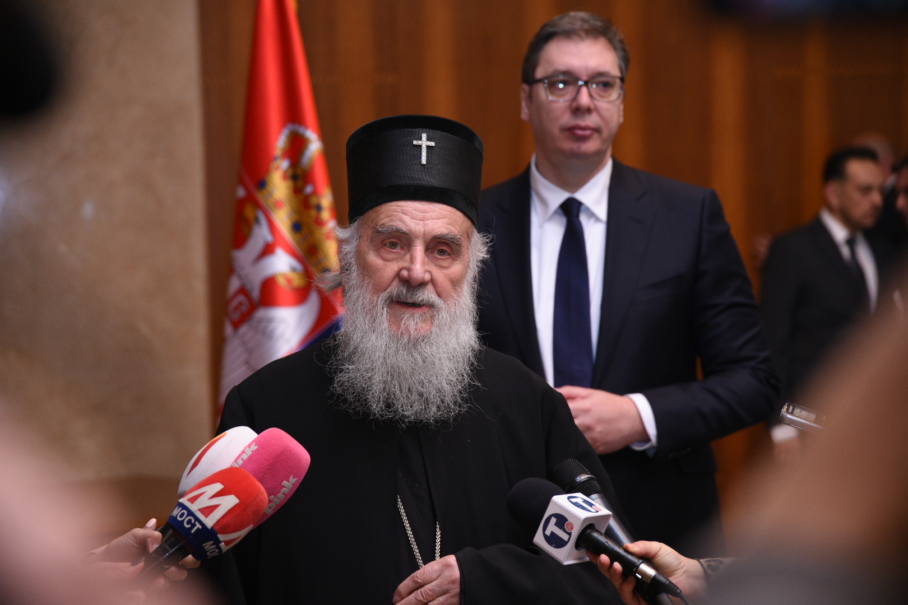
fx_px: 2648
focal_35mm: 105
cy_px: 302
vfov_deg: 13.0
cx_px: 454
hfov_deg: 19.5
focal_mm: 105
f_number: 4
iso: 1600
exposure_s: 1/160
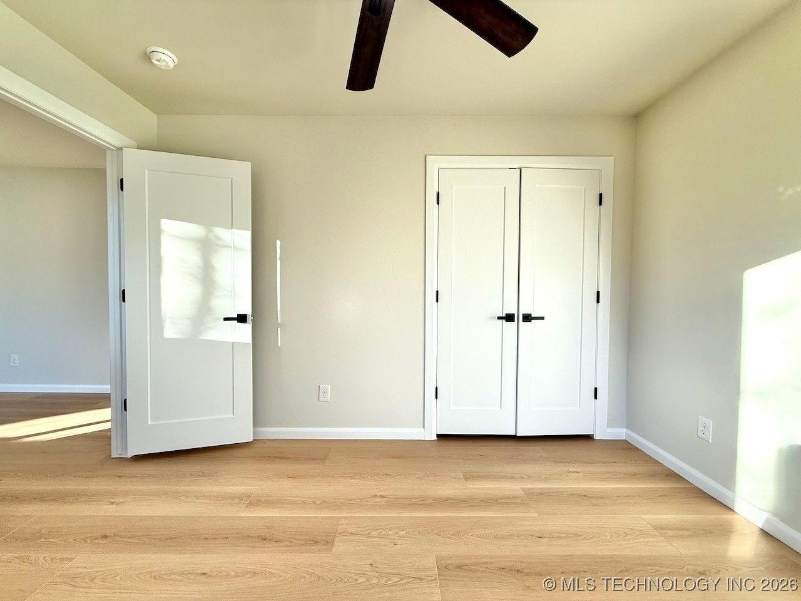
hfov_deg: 102.1
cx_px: 400
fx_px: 324
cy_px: 300
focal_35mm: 14
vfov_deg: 85.7
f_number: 2.2
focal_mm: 2.22
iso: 64
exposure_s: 1/128
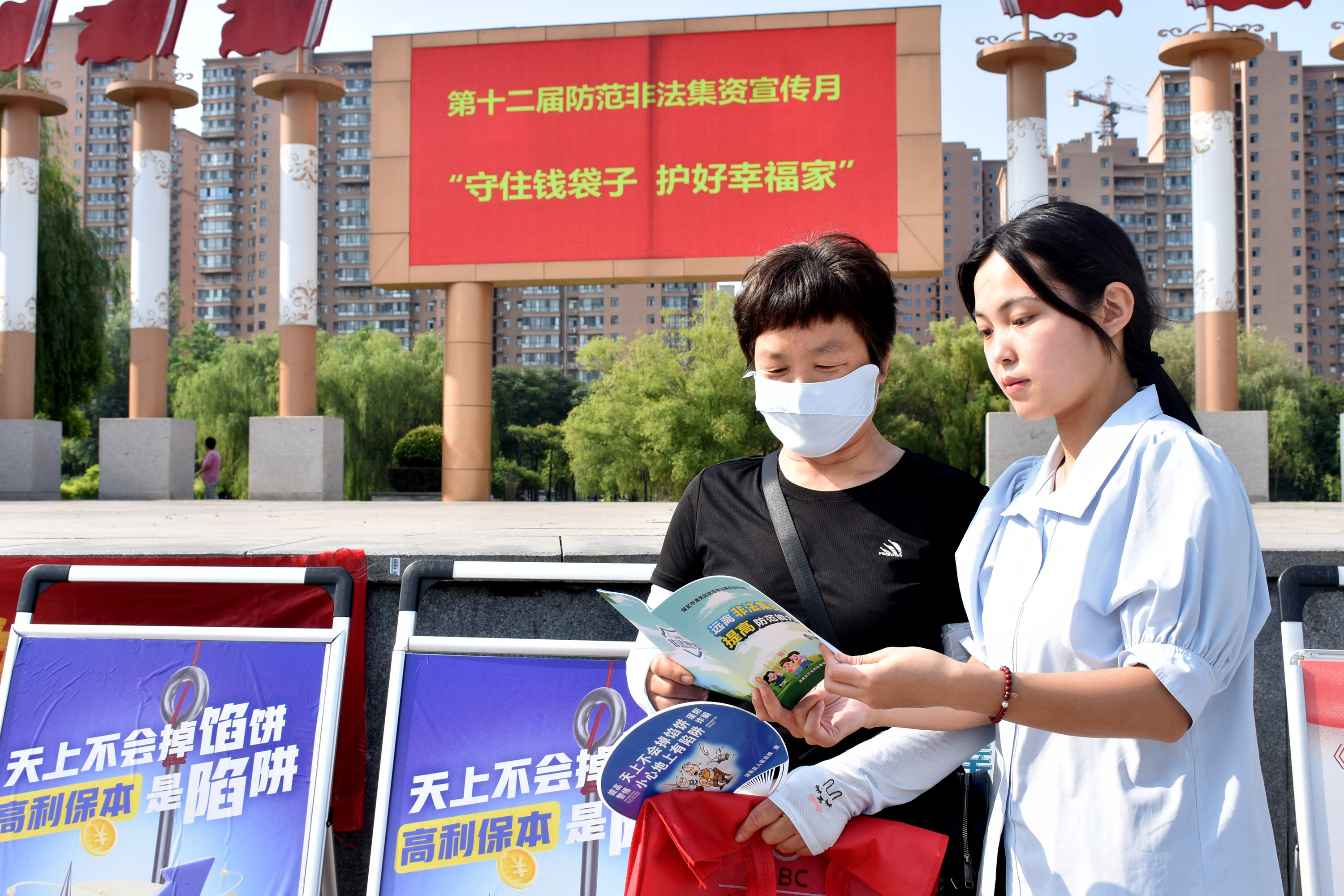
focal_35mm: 33
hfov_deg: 57.2
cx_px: 672
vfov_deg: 40.0
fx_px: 1232
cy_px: 448
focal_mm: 22
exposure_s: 1/125
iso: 100
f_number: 9
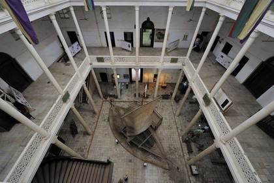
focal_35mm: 14
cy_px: 92
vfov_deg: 81.2
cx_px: 137
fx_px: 107
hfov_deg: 104.3
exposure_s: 1/40
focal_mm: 14
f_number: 5
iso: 1600
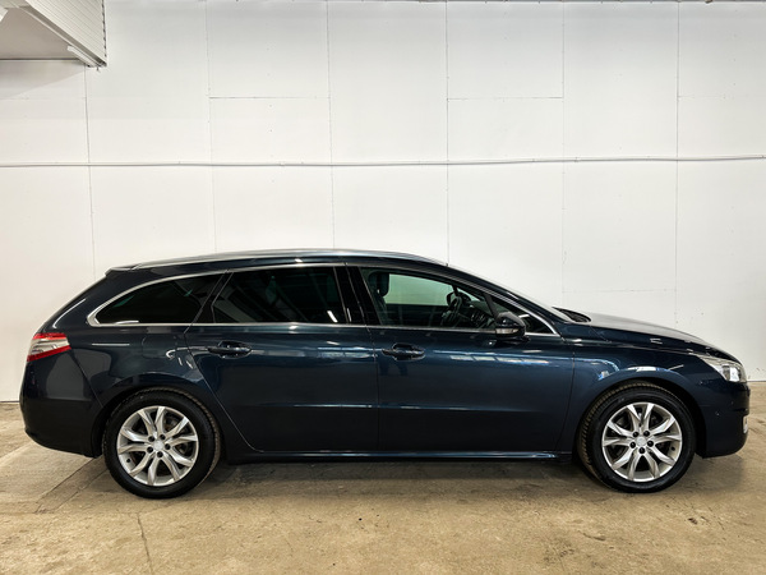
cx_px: 383
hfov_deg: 71.6
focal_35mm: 24
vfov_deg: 56.8
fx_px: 531
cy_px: 288
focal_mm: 6.86
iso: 125
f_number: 1.8
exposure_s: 1/100
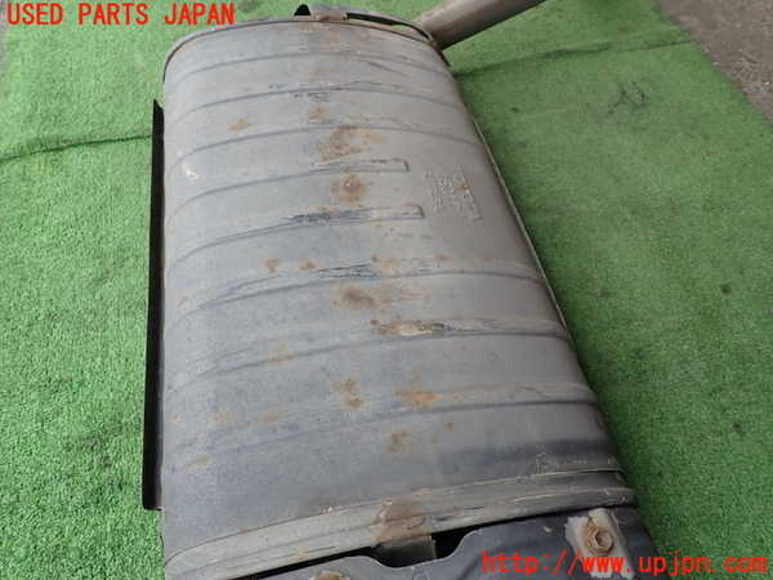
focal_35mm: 25
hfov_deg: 69.4
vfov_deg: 54.9
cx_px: 386
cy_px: 290
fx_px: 558
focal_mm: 4.5
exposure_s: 1/320
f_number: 2.8
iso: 100
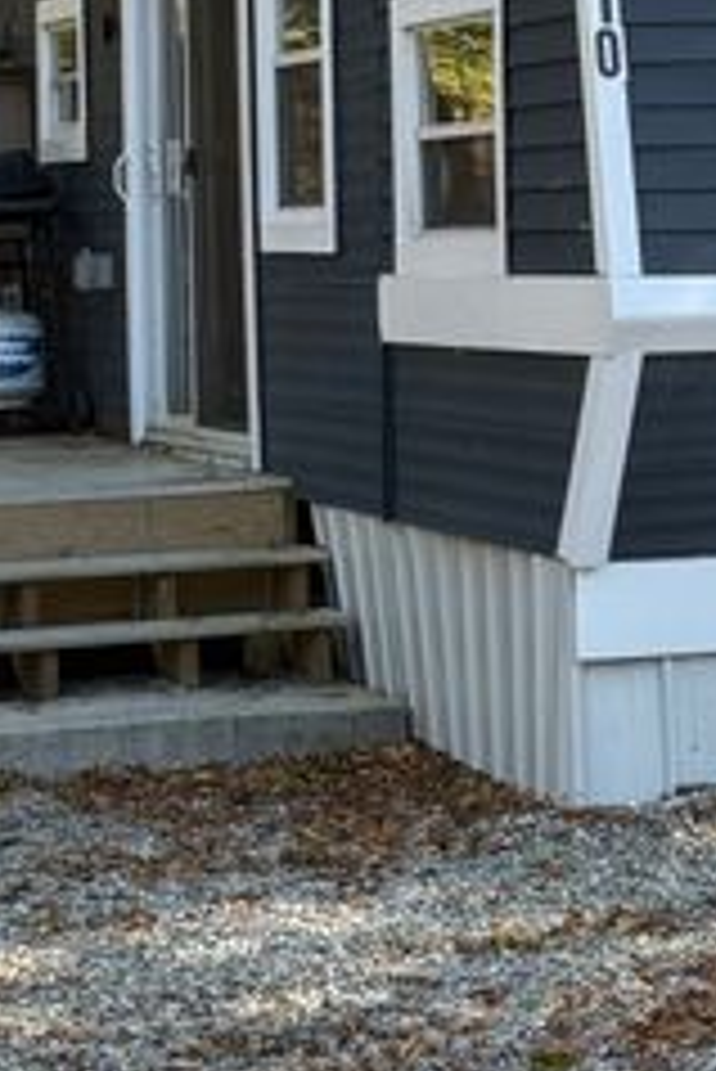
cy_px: 164
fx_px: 4170
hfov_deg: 9.8
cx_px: 536
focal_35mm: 140
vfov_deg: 14.5
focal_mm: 6.76
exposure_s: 1/382
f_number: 1.78
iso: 64
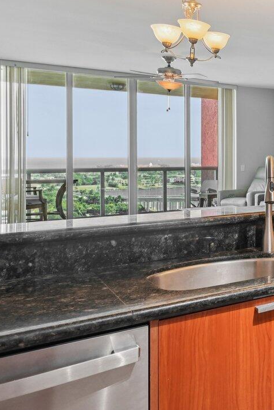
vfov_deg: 48.2
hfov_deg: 22.9
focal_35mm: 40
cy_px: 167
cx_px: 464
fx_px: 456
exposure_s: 1/40
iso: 800
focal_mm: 14
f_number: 8
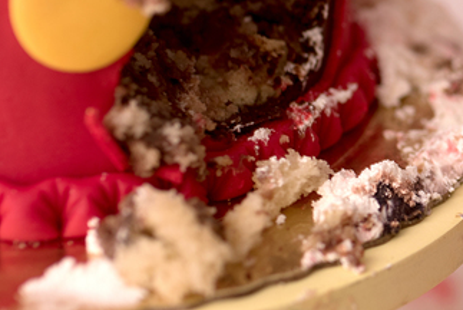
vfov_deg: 10.5
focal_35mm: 130
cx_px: 552
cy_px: 72
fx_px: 1673
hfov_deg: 15.2
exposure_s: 1/125
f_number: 2.2
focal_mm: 35
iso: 125
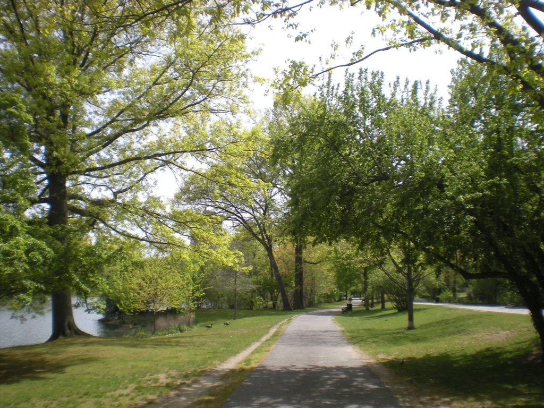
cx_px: 272
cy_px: 204
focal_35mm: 38
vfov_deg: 37.7
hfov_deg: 49.0
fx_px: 597
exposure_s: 1/324
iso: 64
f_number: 4.6
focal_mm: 6.3
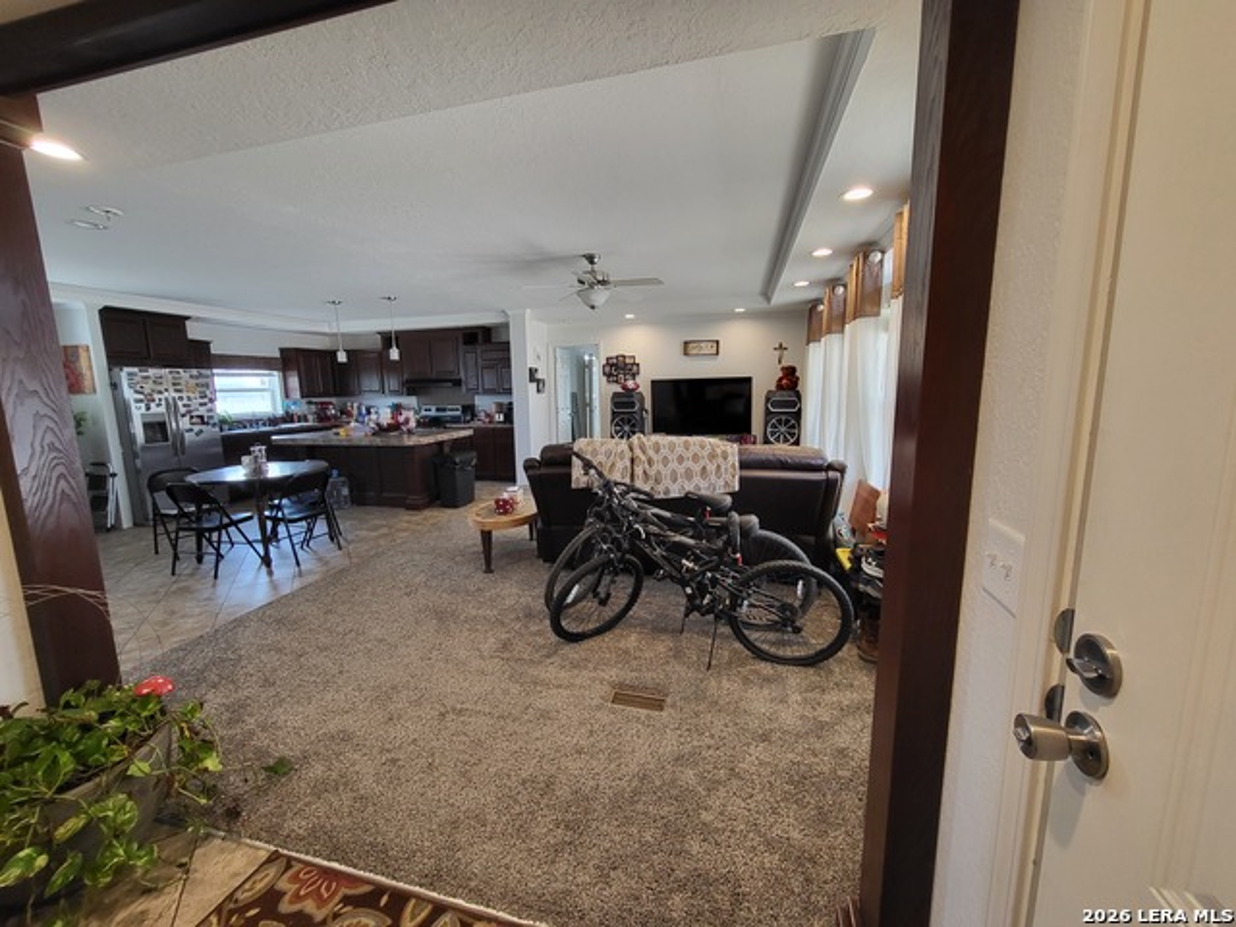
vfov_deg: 89.9
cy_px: 464
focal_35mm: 13
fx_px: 464
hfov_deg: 106.2
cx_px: 618
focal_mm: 1.74
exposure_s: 1/60
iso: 200
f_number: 2.2
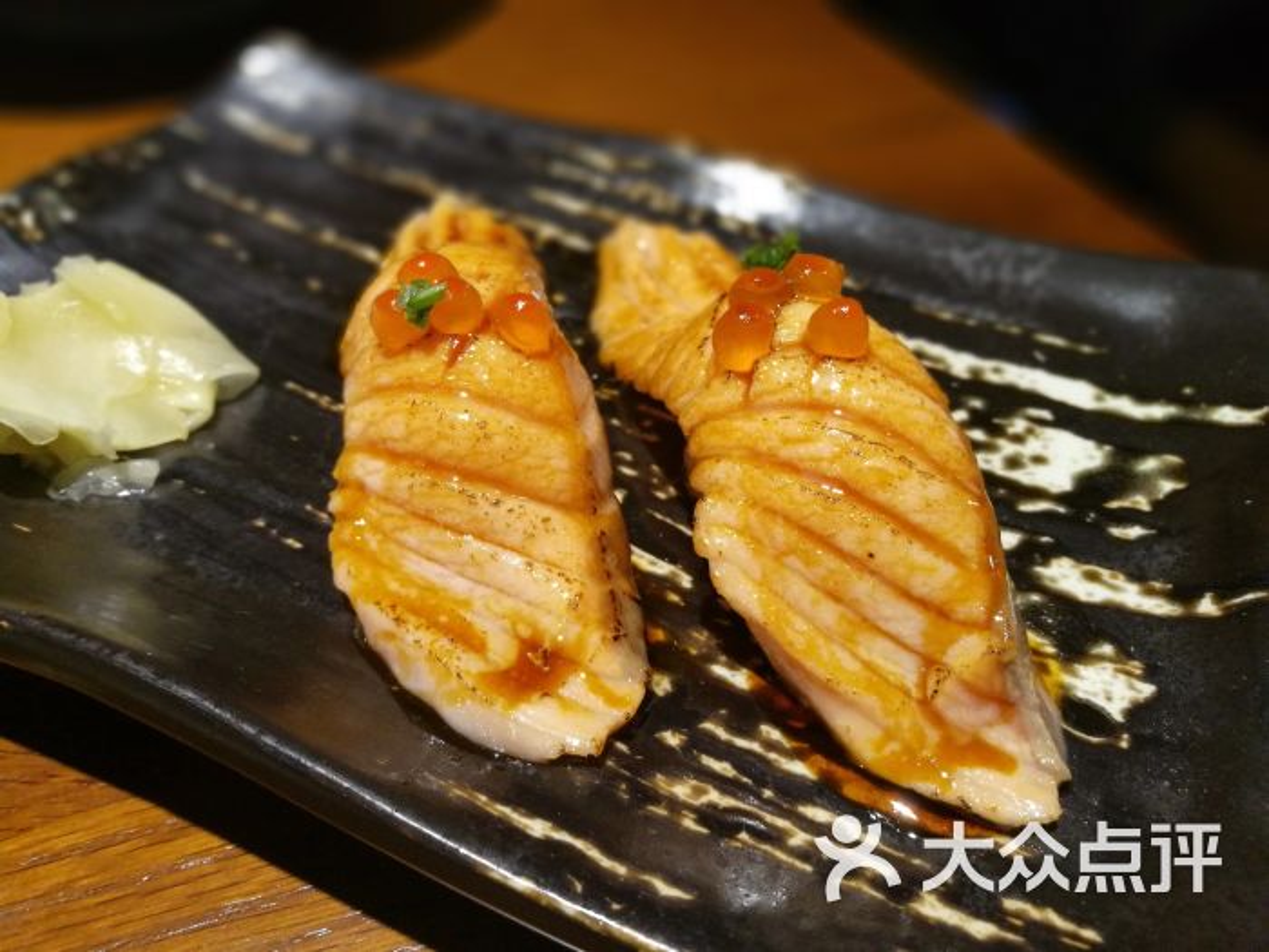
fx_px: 990
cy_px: 476
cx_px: 634
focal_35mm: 27
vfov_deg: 51.4
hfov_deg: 65.3
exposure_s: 1/33.3
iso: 250
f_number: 2
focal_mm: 4.5
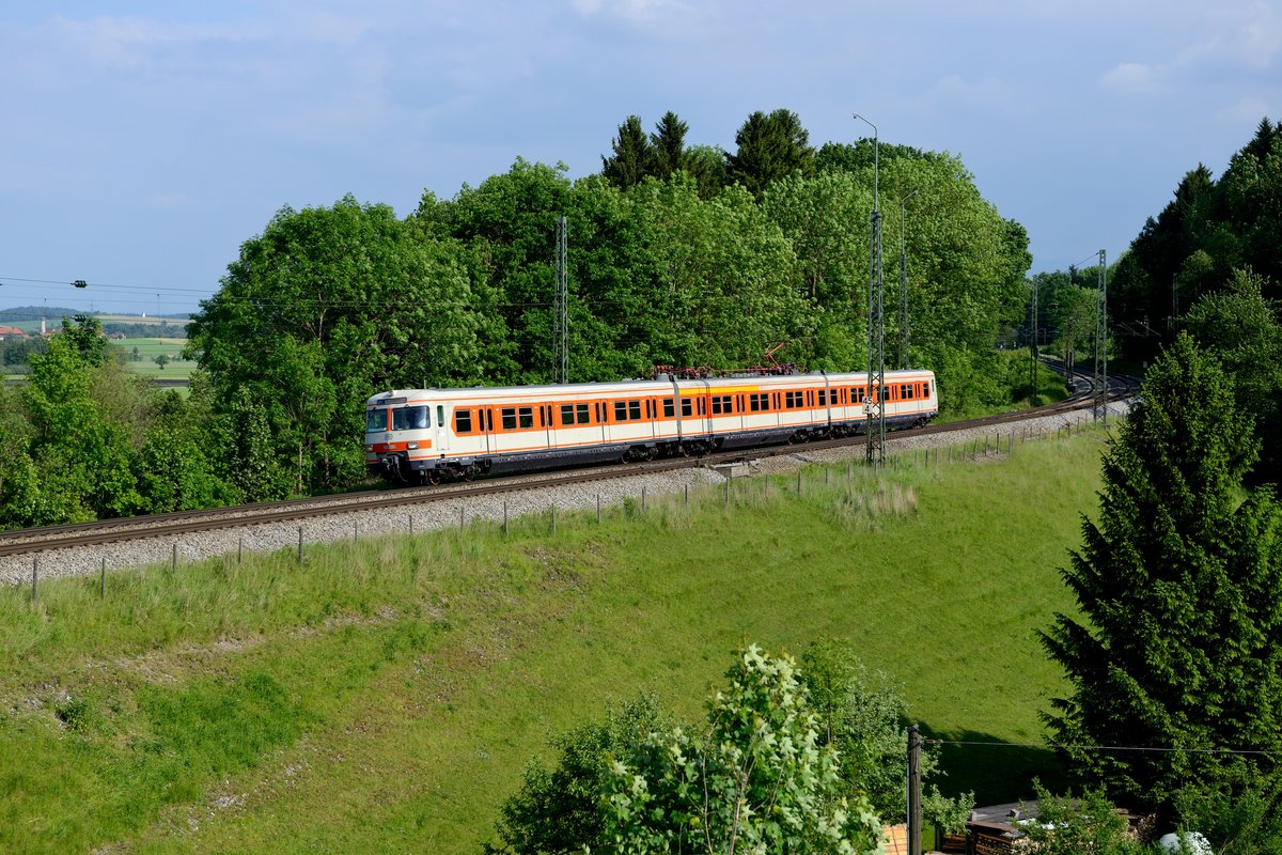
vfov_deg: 20.6
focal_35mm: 66
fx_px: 2350
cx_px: 641
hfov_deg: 30.5
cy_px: 428
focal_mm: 66
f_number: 5.6
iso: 200
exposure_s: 1/1600
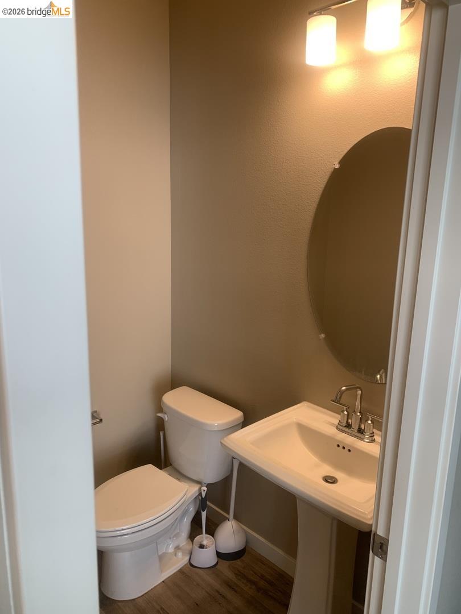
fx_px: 462
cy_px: 307
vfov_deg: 67.3
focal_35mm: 26
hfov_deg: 53.1
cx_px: 230
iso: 64
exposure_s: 1/120
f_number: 1.8
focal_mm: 4.25
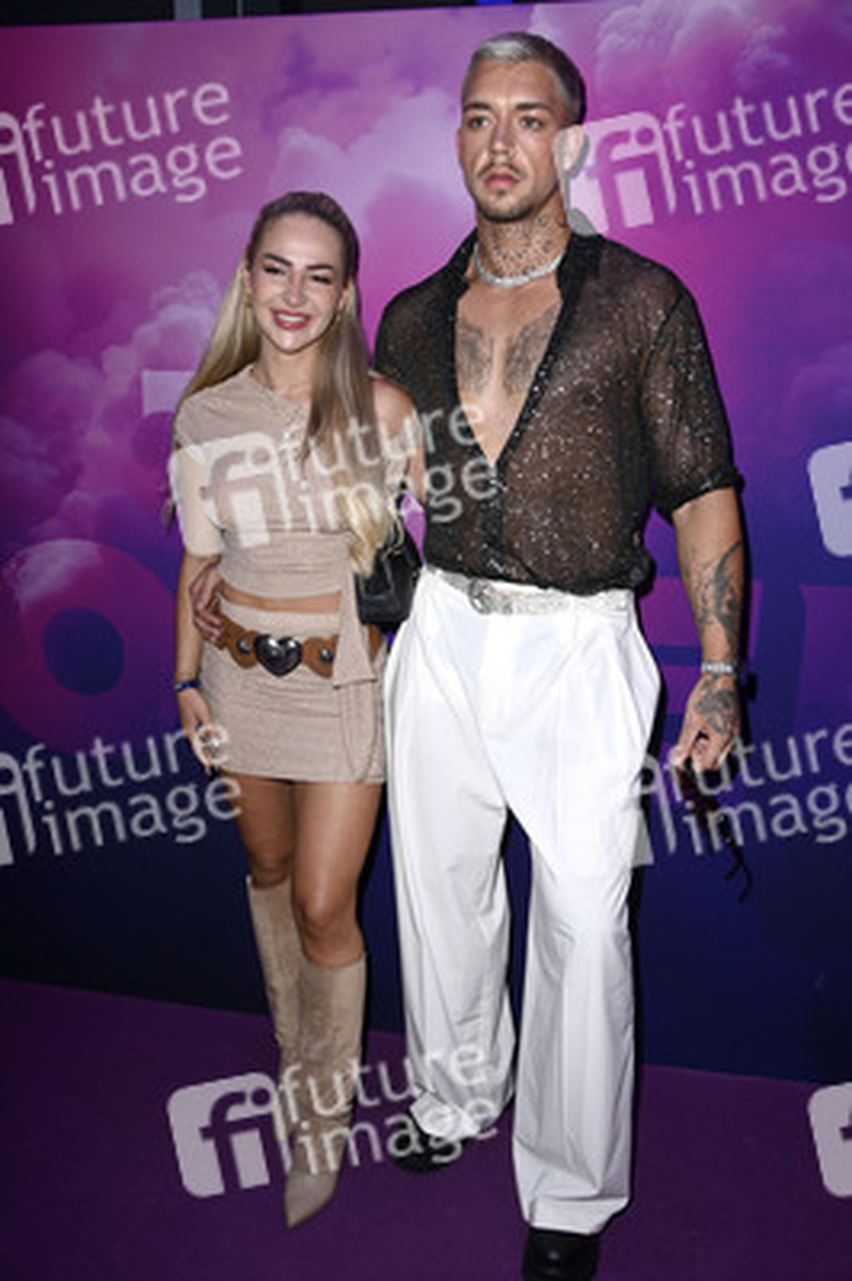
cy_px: 640
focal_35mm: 32
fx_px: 1138
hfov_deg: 41.0
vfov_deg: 58.8
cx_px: 426
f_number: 5.6
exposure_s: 1/250
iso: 400
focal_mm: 32
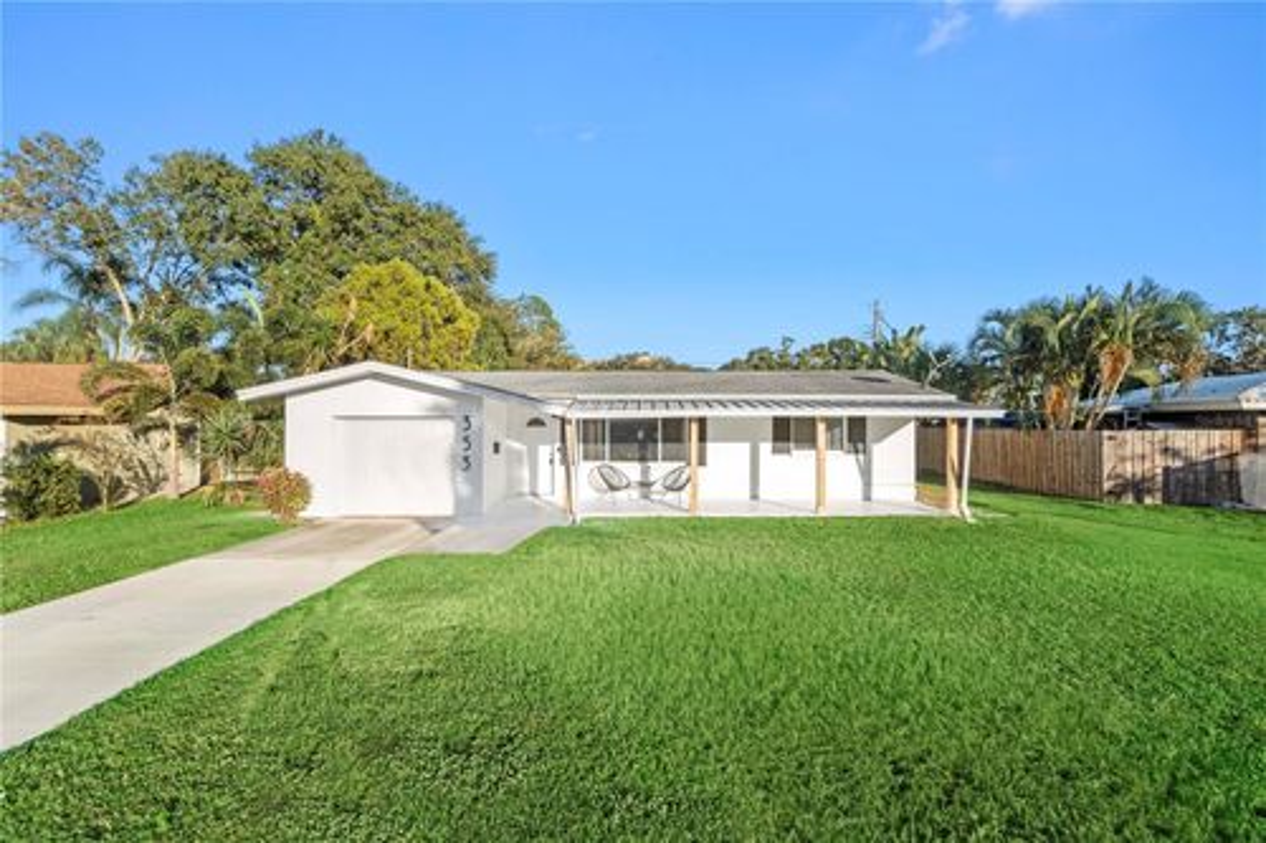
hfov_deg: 96.8
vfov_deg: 73.7
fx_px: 562
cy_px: 422
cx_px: 633
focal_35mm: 16
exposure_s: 1/400
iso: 200
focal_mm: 16
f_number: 9
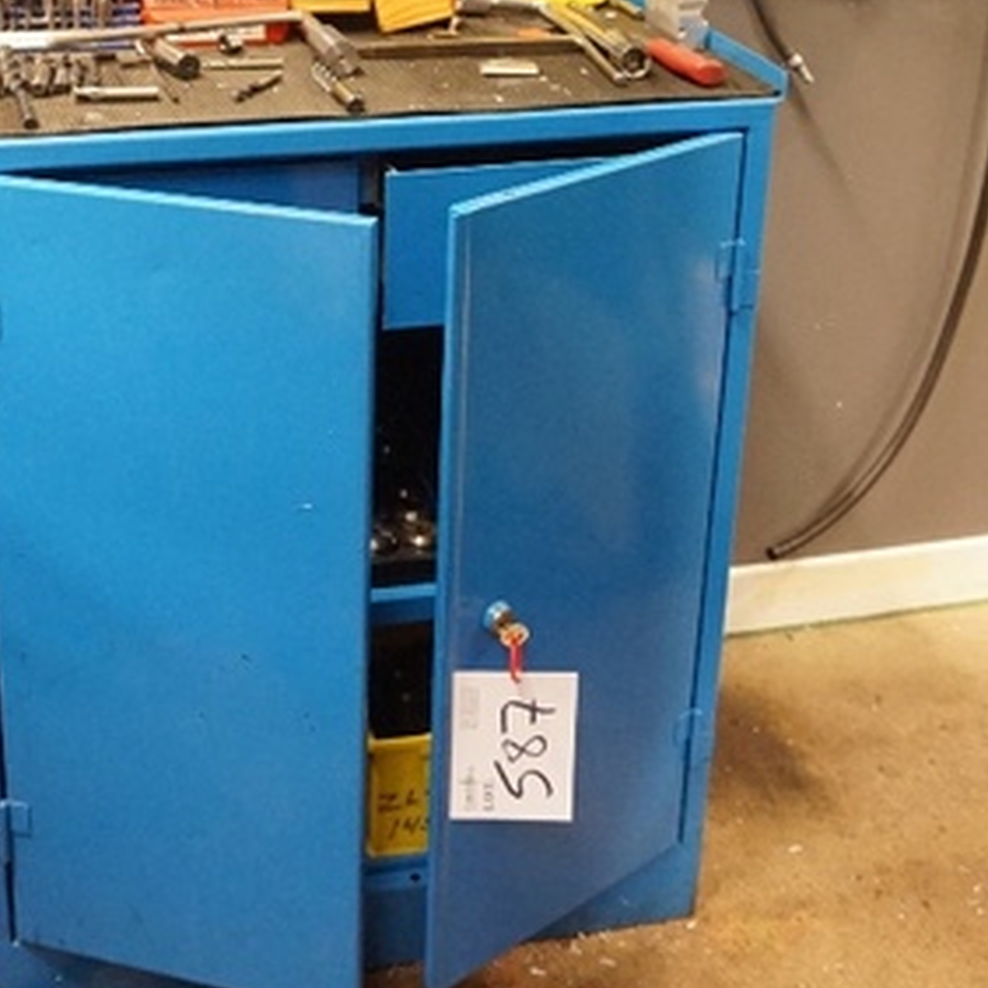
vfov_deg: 32.0
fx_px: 1679
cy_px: 203
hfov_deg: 32.6
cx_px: 343
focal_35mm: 52
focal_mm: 16
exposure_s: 1/60
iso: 3200
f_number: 3.5
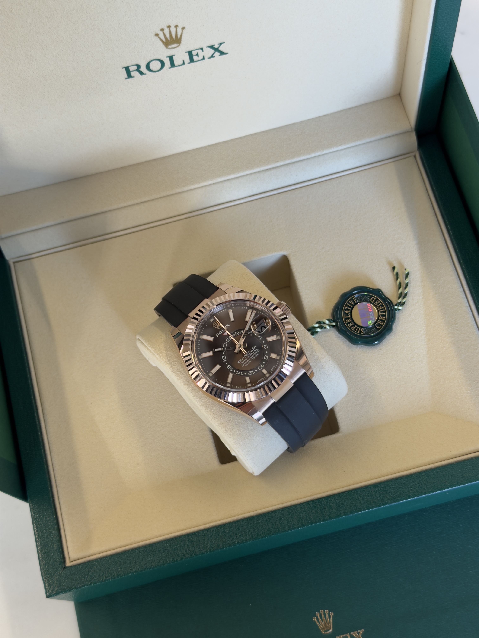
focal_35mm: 48
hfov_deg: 30.3
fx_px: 886
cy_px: 319
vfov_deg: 39.7
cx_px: 240
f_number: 1.78
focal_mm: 6.76
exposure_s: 1/121
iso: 50
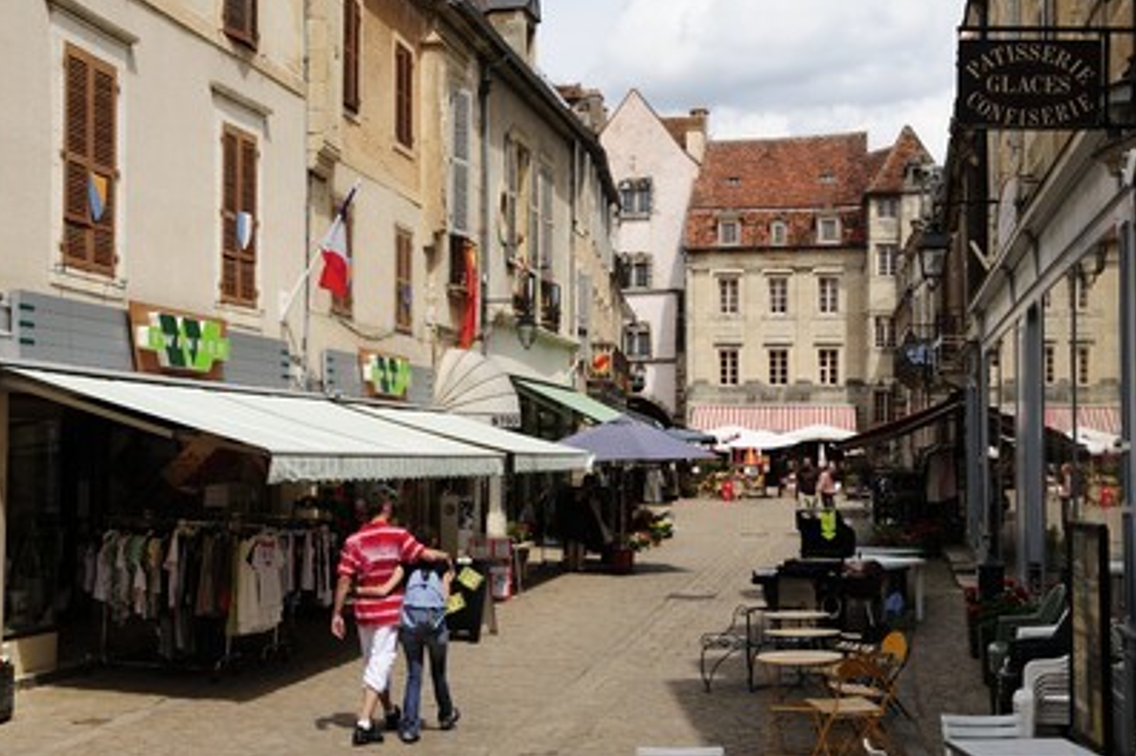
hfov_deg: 37.5
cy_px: 384
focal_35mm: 53
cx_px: 565
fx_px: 1671
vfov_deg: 25.5
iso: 200
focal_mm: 50
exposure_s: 1/160
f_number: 14
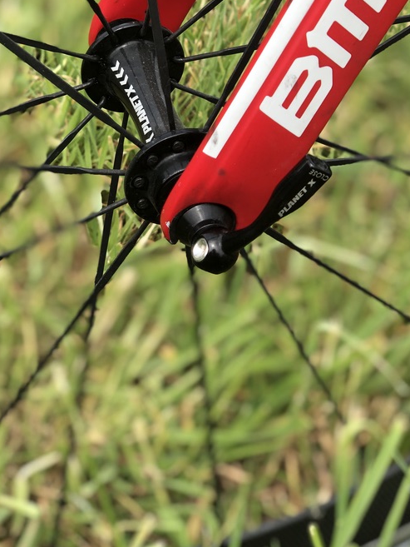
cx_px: 191
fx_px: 1279
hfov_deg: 18.2
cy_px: 136
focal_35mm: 81
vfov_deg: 23.9
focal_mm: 6
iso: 16
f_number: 2.4
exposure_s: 1/340
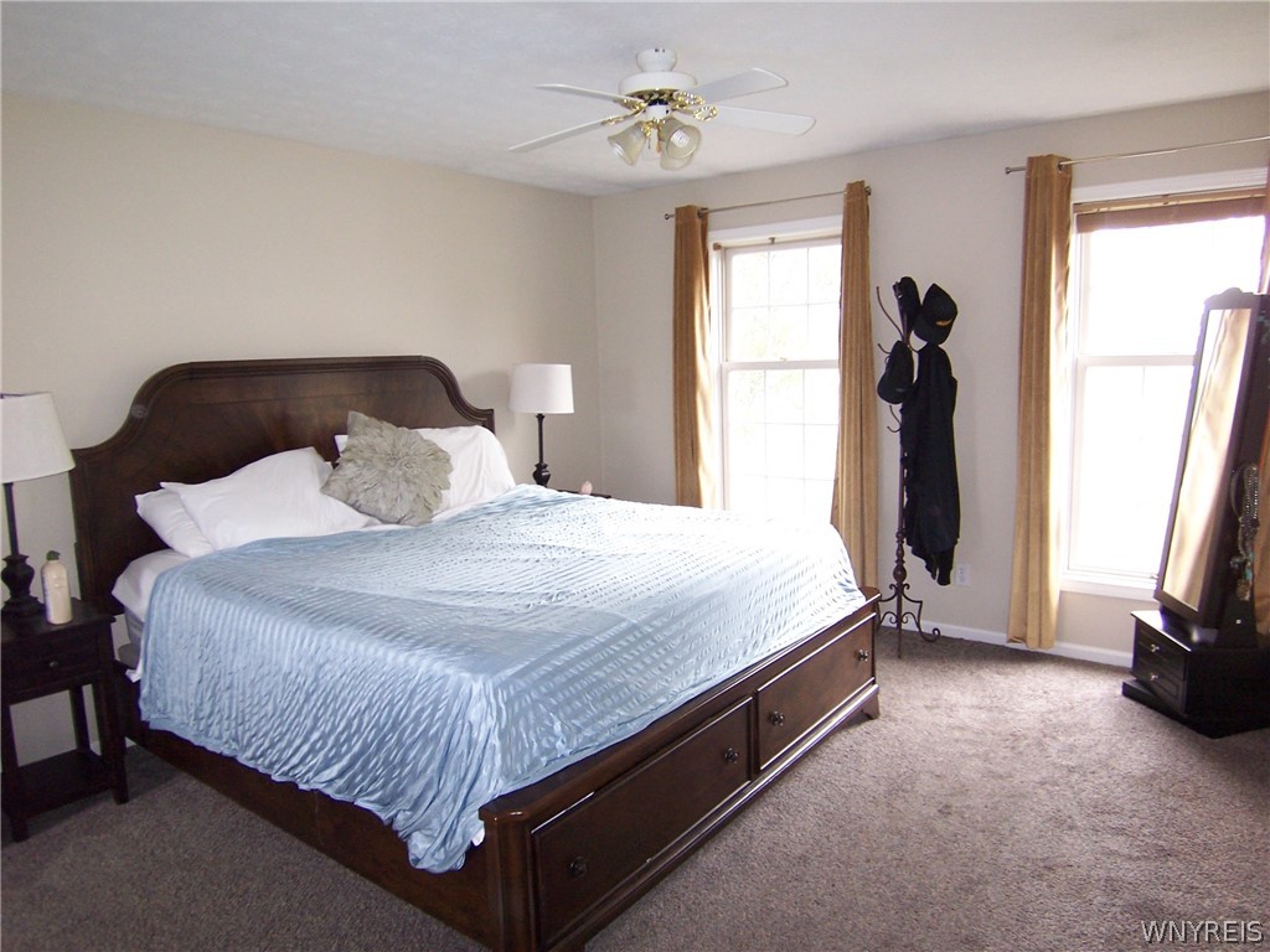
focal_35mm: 23
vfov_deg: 58.9
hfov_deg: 73.9
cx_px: 635
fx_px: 844
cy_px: 476
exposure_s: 1/30
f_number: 2.8
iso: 125
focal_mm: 3.8
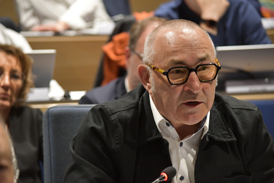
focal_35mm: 174
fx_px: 1324
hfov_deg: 11.8
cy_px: 92
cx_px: 137
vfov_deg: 7.9
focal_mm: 116
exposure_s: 1/80
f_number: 4.8
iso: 3200
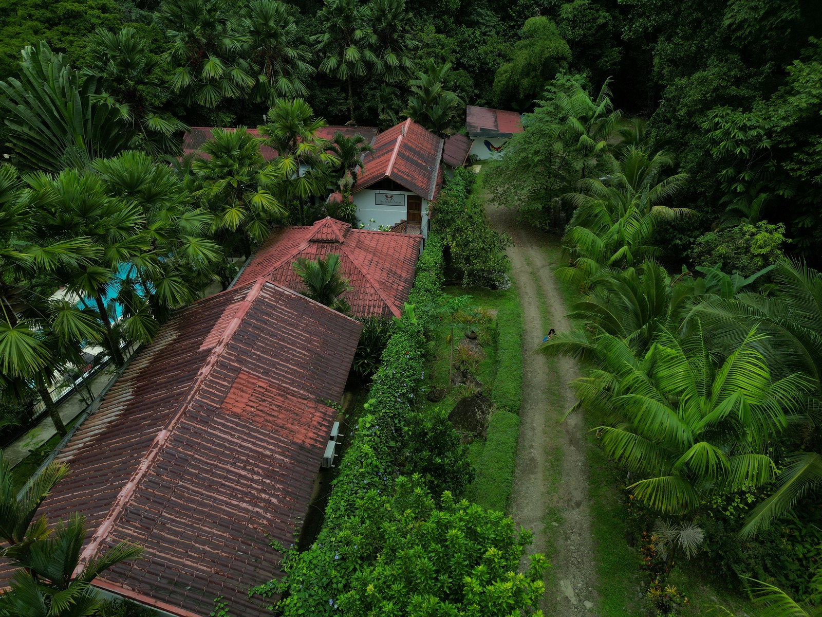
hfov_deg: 71.6
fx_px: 570
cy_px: 308
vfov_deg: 56.8
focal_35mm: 24
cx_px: 411
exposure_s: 1/2500
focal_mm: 6.72
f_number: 1.7
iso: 100
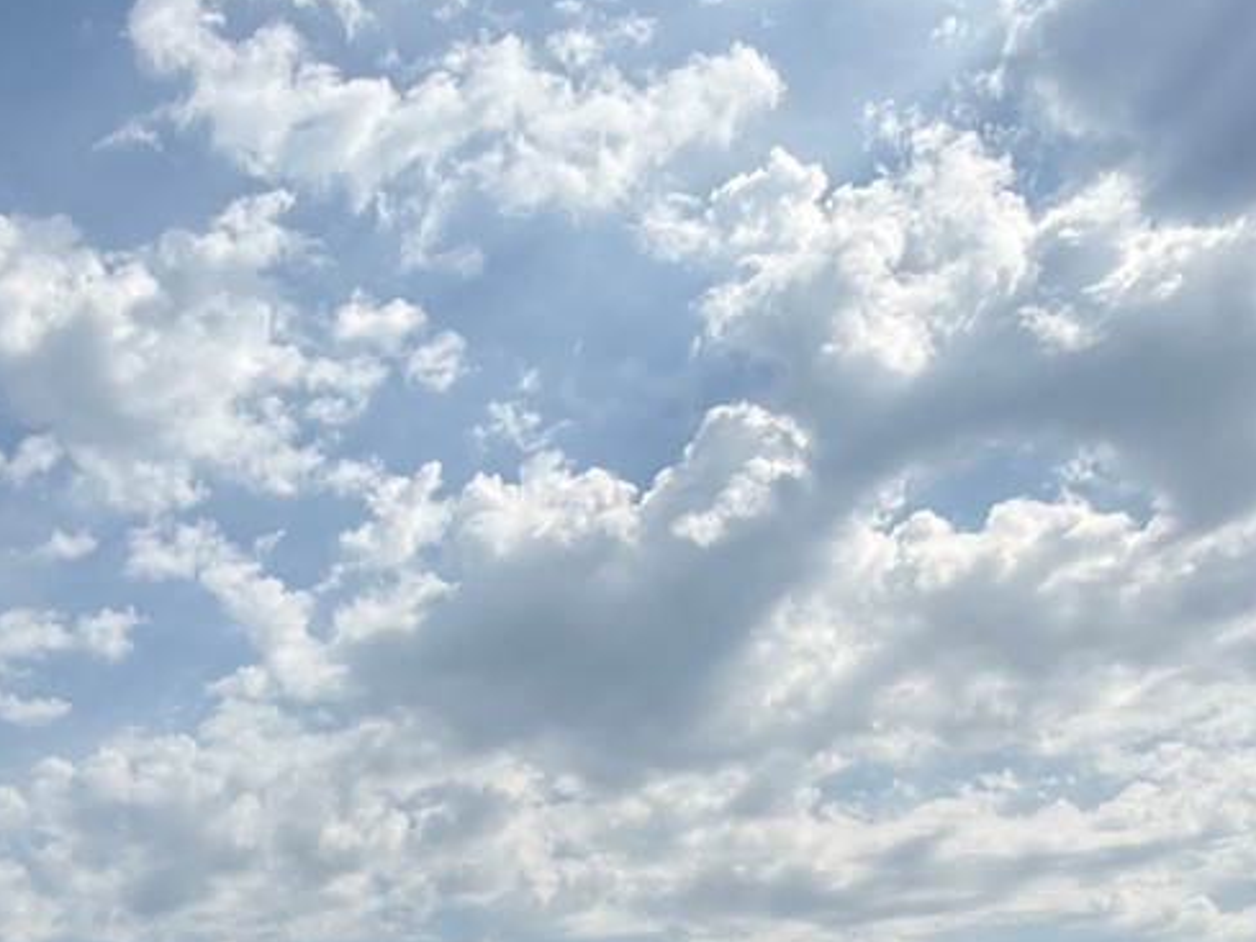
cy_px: 1363
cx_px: 277
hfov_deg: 34.0
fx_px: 1996
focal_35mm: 55
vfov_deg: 22.4
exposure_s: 1/1901
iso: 20
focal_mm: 2.22
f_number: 2.2
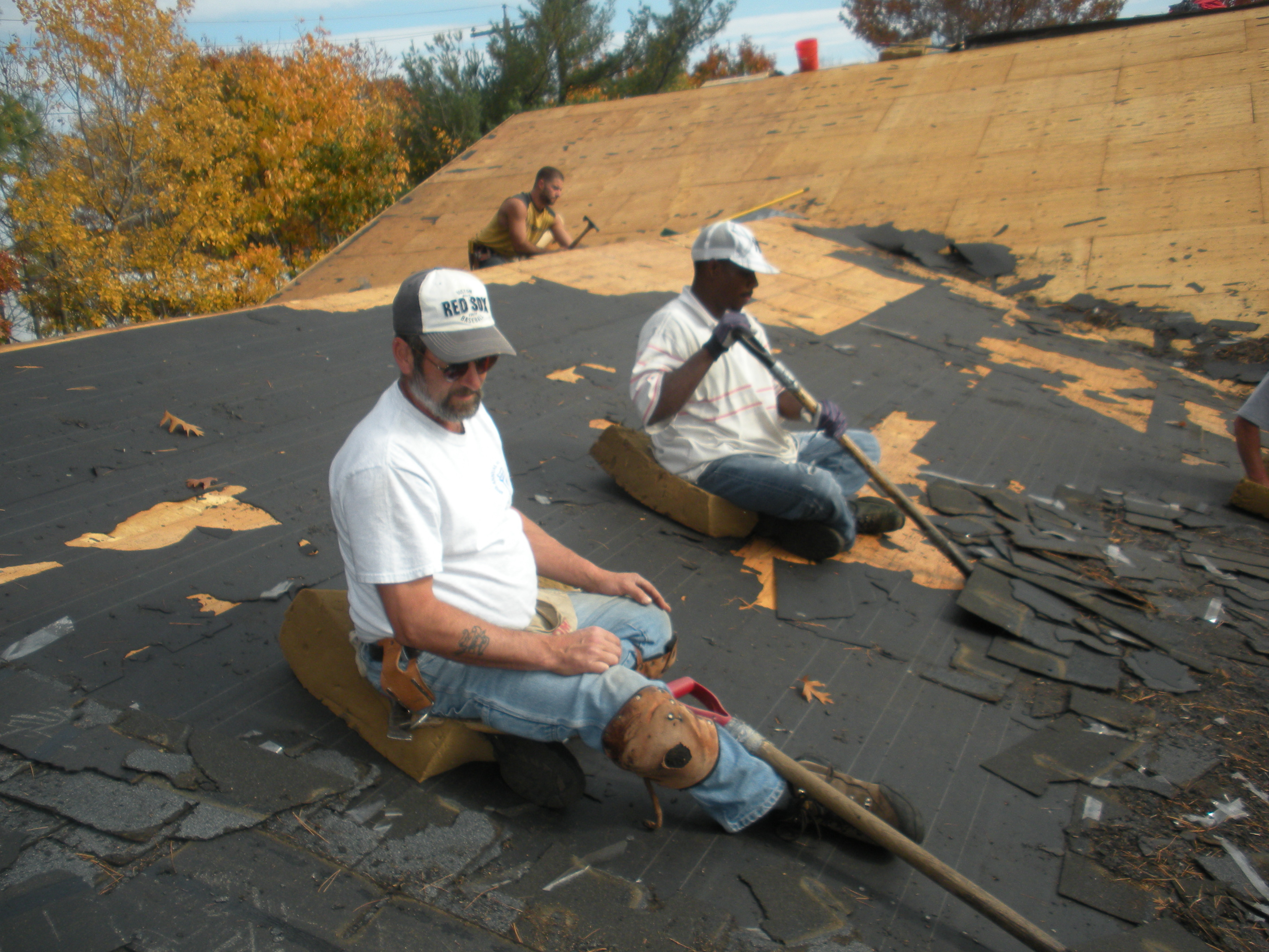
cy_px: 476
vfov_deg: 40.7
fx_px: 1283
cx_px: 634
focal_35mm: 35
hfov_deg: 52.6
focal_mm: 6.3
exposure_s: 1/670
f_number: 3.5
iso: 92
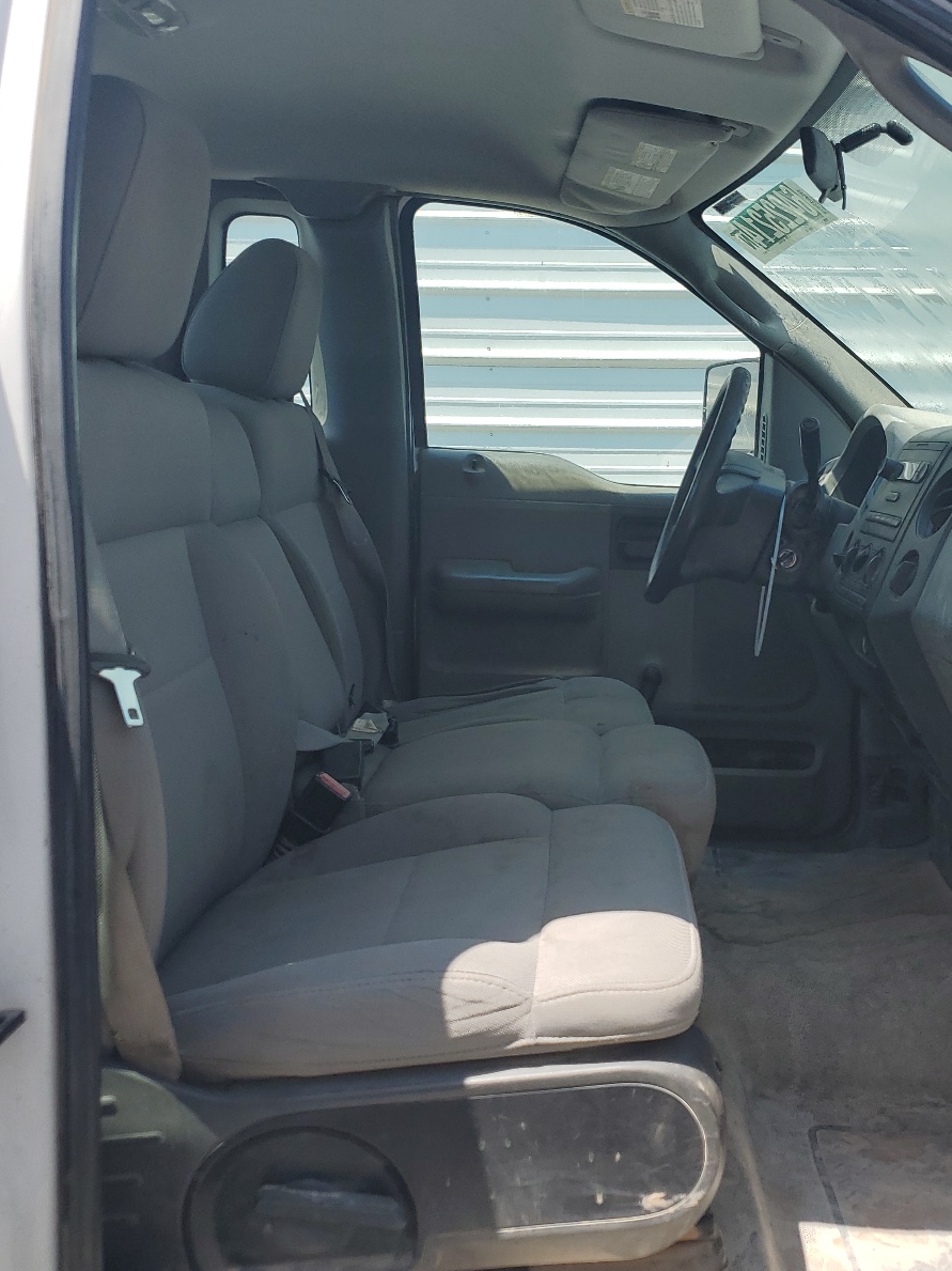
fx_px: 1284
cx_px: 584
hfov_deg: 40.4
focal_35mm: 35
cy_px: 634
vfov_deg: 52.6
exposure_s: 1/1429
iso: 50
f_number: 1.5
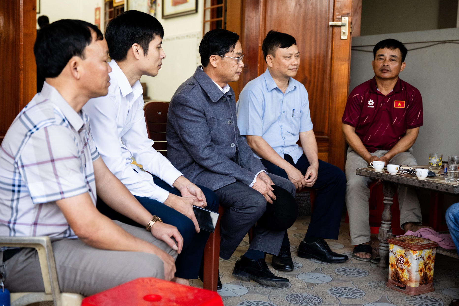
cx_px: 234
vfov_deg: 28.6
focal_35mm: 47
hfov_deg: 41.9
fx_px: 599
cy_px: 149
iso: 2000
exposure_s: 1/200
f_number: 3.2
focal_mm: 44
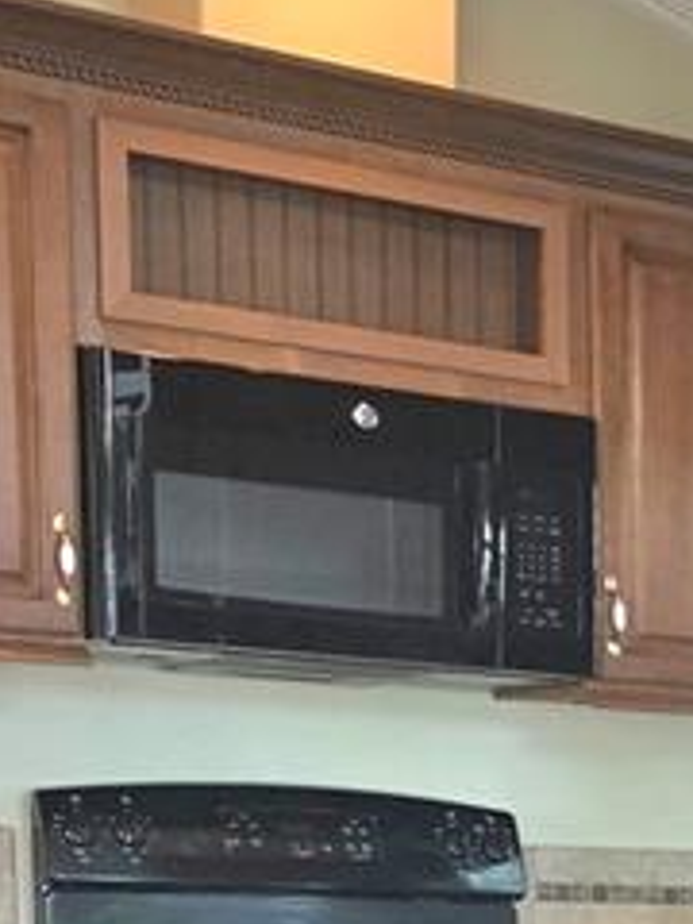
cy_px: 1371
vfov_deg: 15.8
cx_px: 1540
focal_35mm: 115
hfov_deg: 11.2
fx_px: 3070
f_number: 1.7
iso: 125
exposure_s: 1/120
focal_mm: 6.3
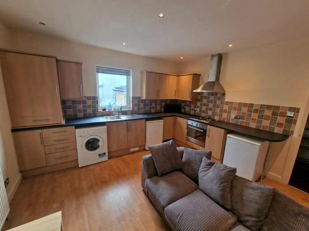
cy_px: 116
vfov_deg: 89.9
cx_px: 154
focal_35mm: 13
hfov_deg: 106.2
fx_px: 116
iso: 160
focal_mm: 2.2
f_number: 2.2
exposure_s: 1/50
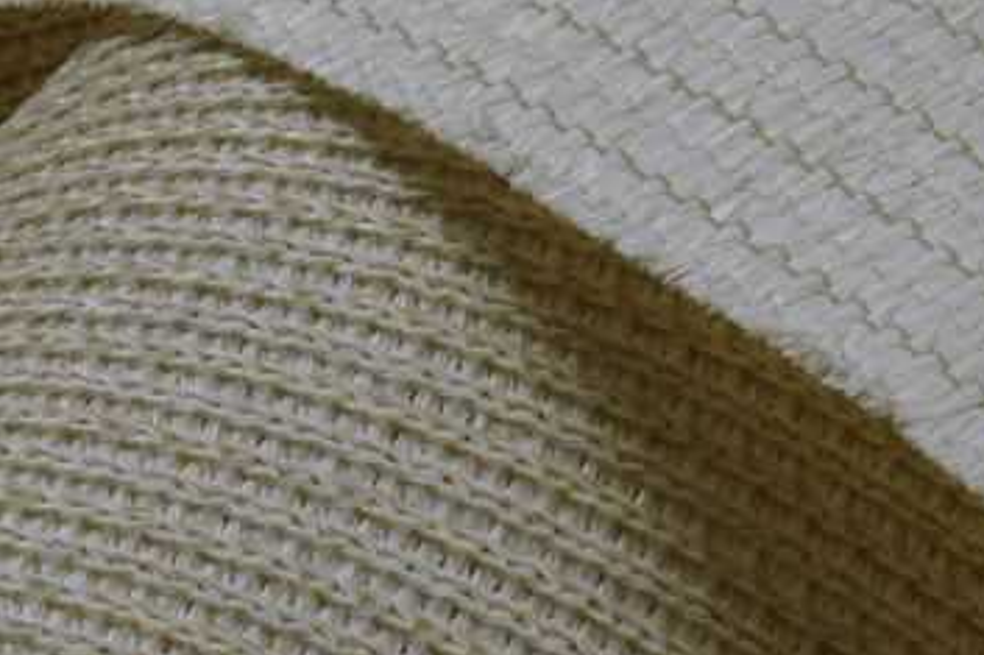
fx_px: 18253
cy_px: 1070
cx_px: 347
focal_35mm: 668
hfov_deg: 3.1
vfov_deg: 2.1
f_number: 22
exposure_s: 1/30
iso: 200
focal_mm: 105
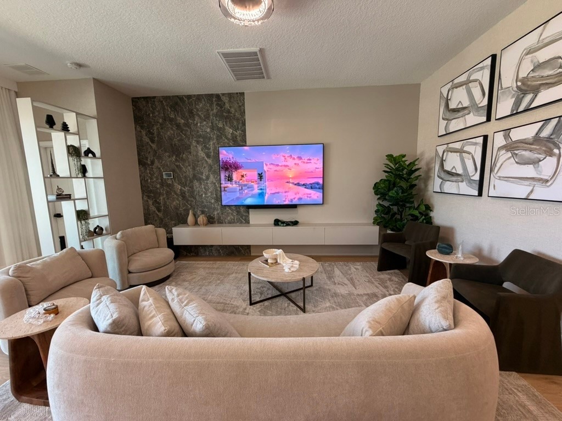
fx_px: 227
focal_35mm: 14
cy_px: 210
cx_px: 281
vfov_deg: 85.7
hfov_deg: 102.1
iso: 320
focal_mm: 2.22
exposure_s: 1/120
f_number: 2.2
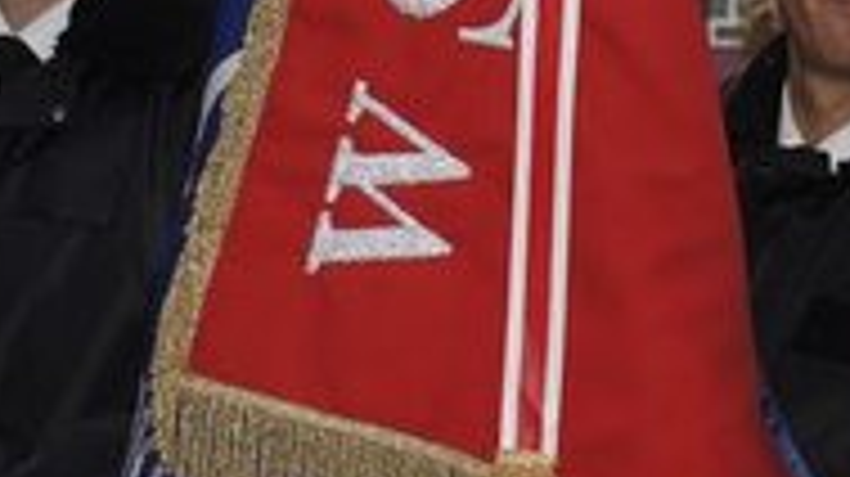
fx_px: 4252
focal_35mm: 189
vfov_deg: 6.4
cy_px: 130
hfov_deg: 11.1
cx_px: 1102
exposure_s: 1/160
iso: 100
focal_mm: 35
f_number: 6.3
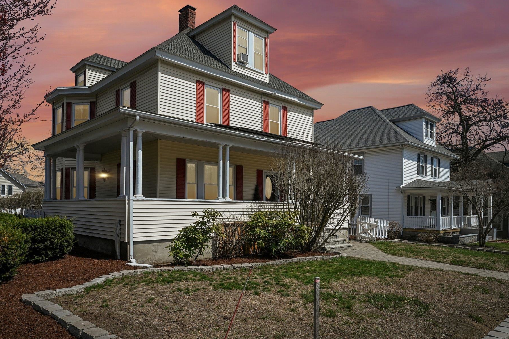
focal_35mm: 24
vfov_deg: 52.9
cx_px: 230
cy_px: 146
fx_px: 339
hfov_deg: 73.6
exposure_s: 1/1250
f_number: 8
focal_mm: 21
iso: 400
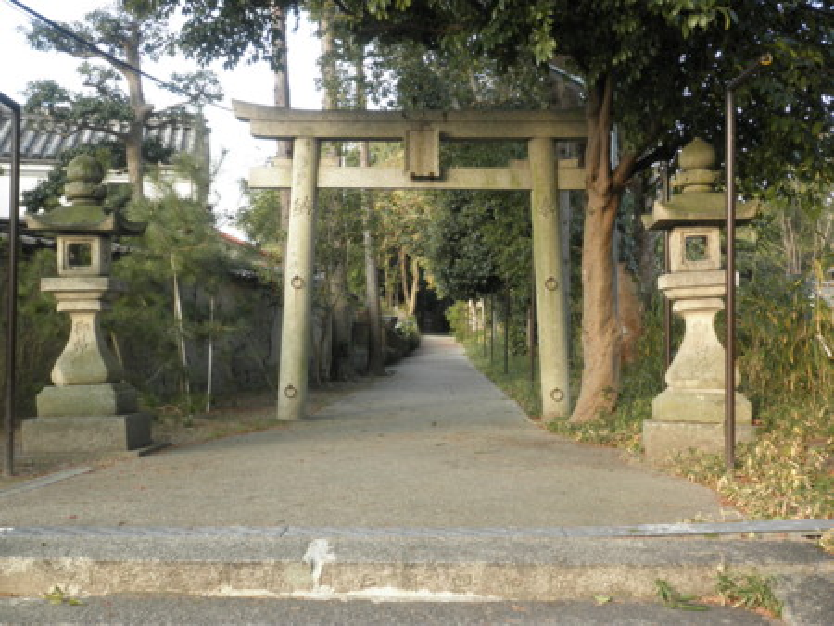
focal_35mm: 44
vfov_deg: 32.9
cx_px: 417
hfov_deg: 42.9
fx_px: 1061
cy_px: 313
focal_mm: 7.9
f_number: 3.4
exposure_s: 1/60
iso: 80
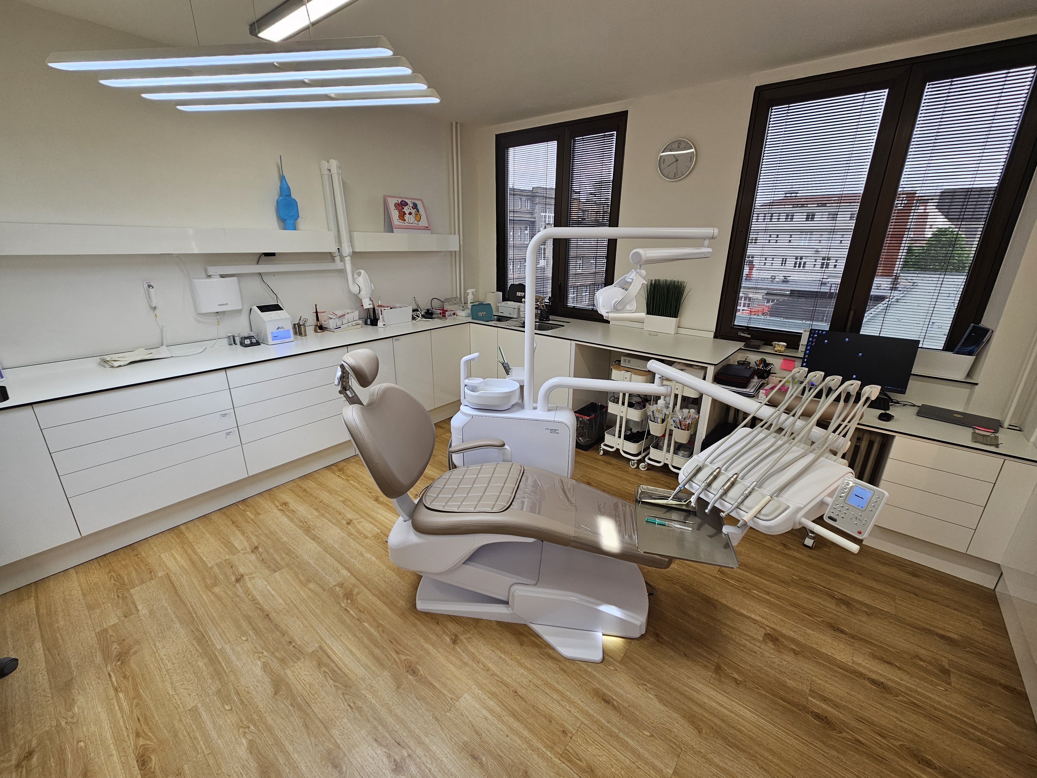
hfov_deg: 106.2
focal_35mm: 13
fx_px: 389
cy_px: 389
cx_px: 518
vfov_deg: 89.9
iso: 50
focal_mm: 2.2
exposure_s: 1/100
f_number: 2.2
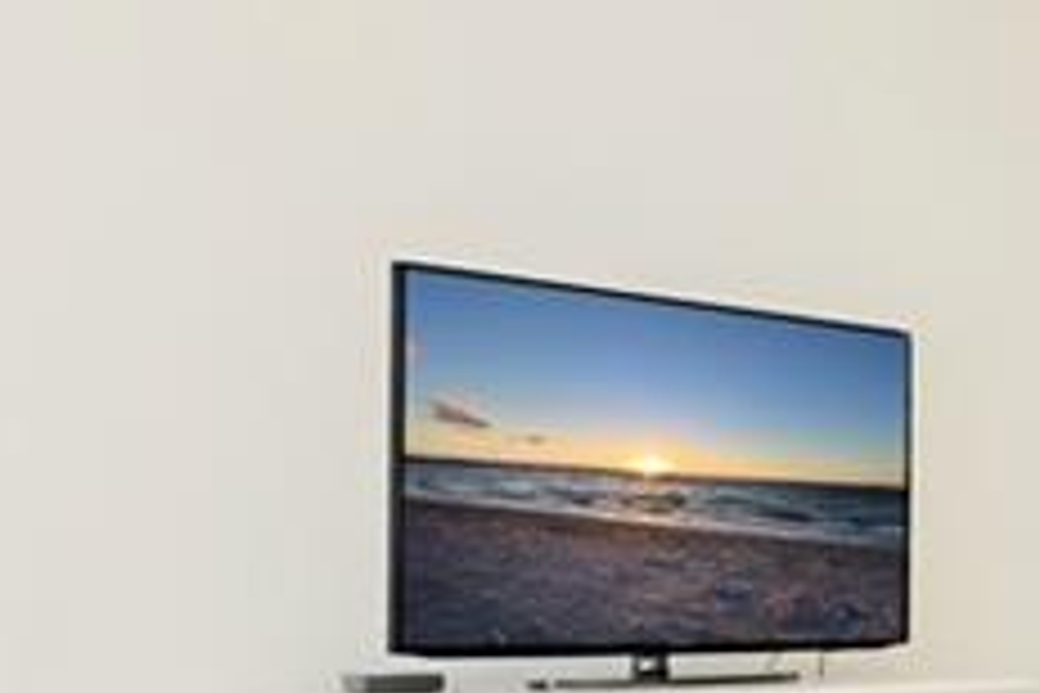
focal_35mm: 62
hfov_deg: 29.2
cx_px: 1148
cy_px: 295
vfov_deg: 21.9
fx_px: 1791
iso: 160
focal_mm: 14
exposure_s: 1/30
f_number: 11
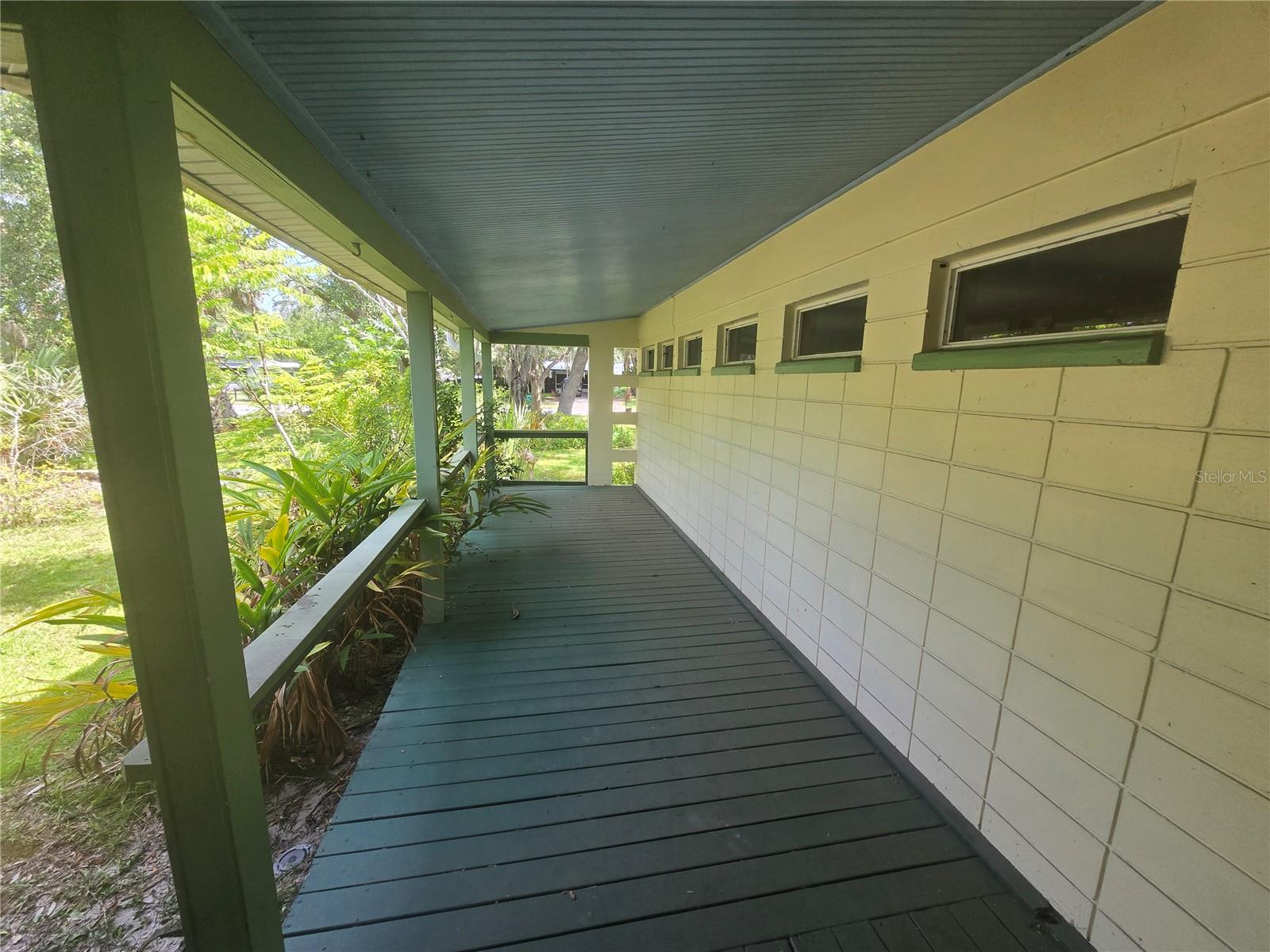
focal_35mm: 13
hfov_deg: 106.2
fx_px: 477
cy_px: 476
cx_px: 635
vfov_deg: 89.9
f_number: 2.2
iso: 50
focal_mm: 2.2
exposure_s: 1/161
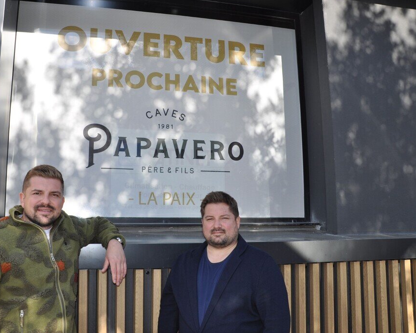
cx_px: 165
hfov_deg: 56.7
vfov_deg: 47.1
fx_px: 382
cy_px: 165
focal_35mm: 31
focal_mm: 18
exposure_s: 1/200
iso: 200
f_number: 8
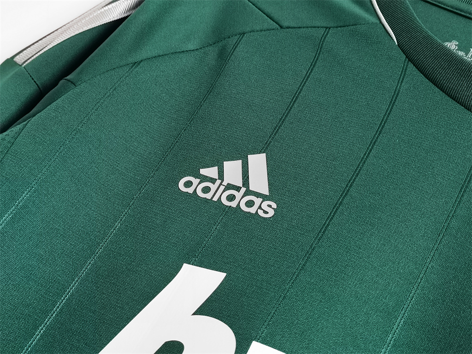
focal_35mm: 47
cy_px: 177
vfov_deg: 30.9
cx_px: 236
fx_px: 641
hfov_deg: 40.4
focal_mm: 5.58
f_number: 1.8
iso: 250
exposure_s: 1/33.3
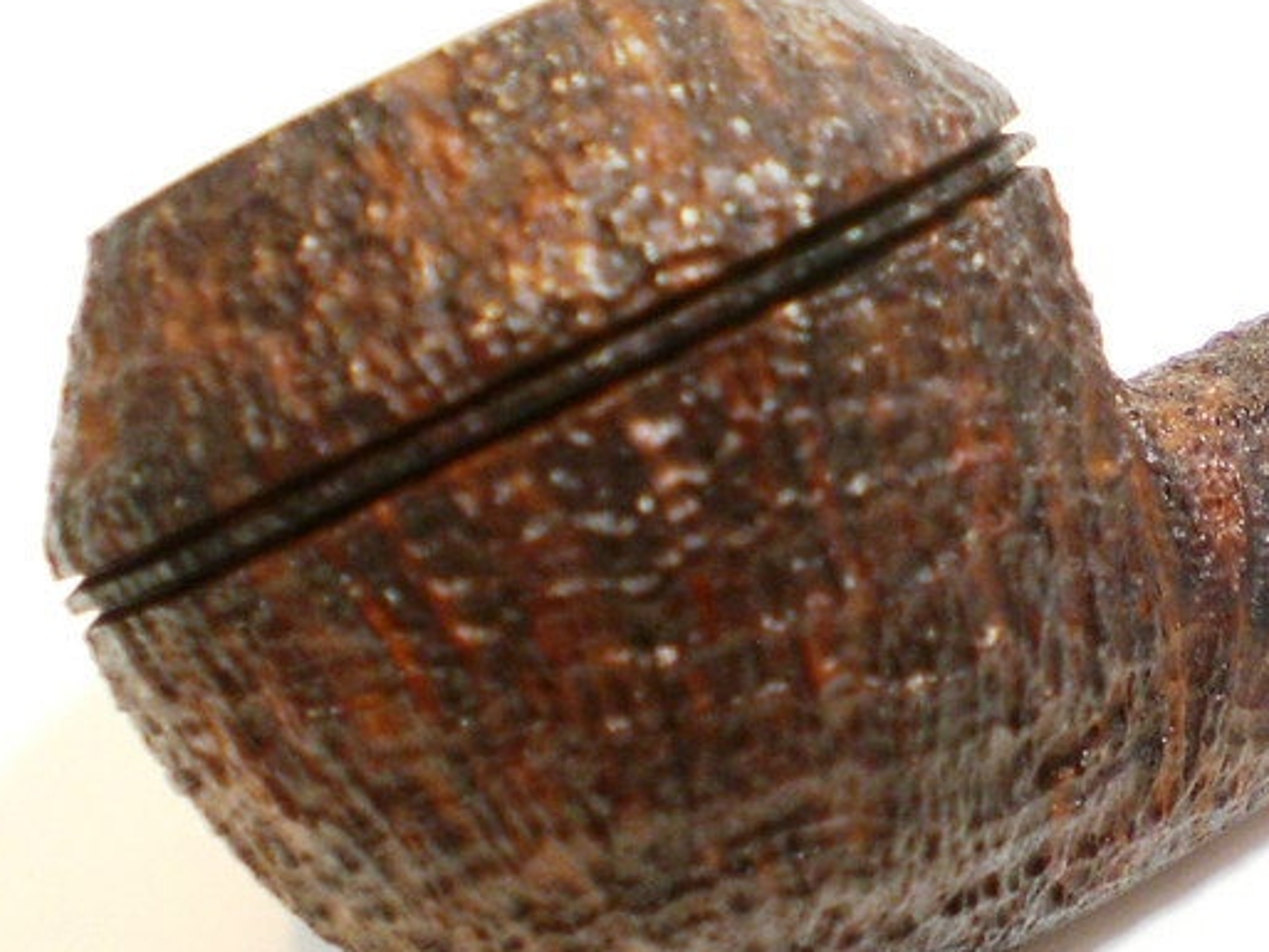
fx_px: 2897
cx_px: 1246
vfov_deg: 18.7
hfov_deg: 23.7
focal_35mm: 79
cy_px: 522
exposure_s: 1/50
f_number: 3.1
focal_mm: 6.3
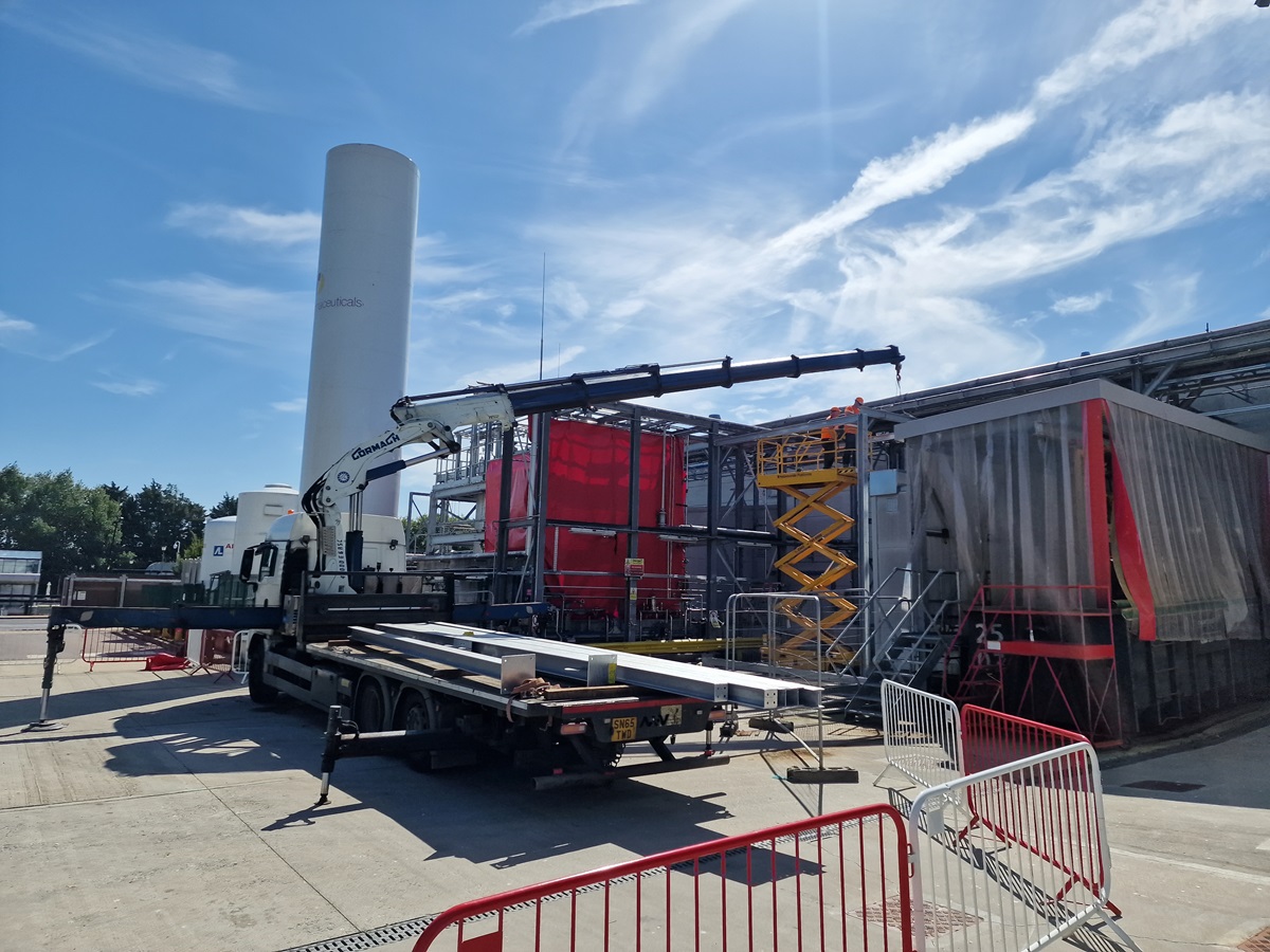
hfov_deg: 73.9
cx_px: 635
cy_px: 476
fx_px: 844
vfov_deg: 58.9
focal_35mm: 23
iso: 50
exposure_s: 1/2432
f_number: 1.8
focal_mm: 6.4
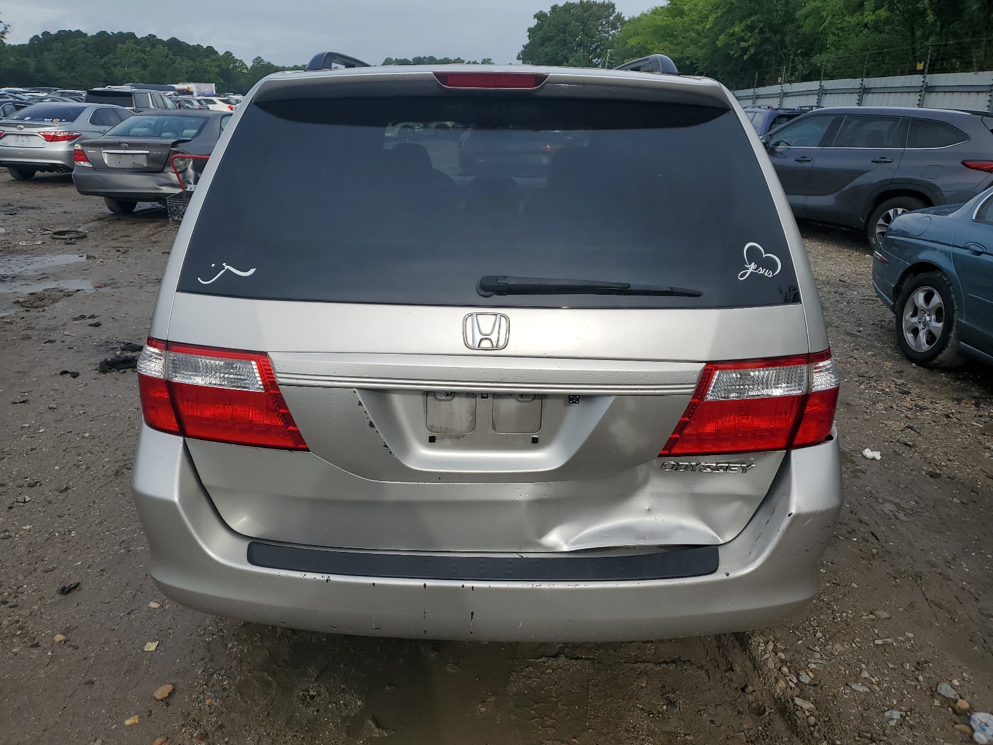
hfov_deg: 67.3
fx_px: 746
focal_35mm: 26
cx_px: 496
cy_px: 372
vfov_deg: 53.1
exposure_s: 1/3333
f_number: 1.5
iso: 50
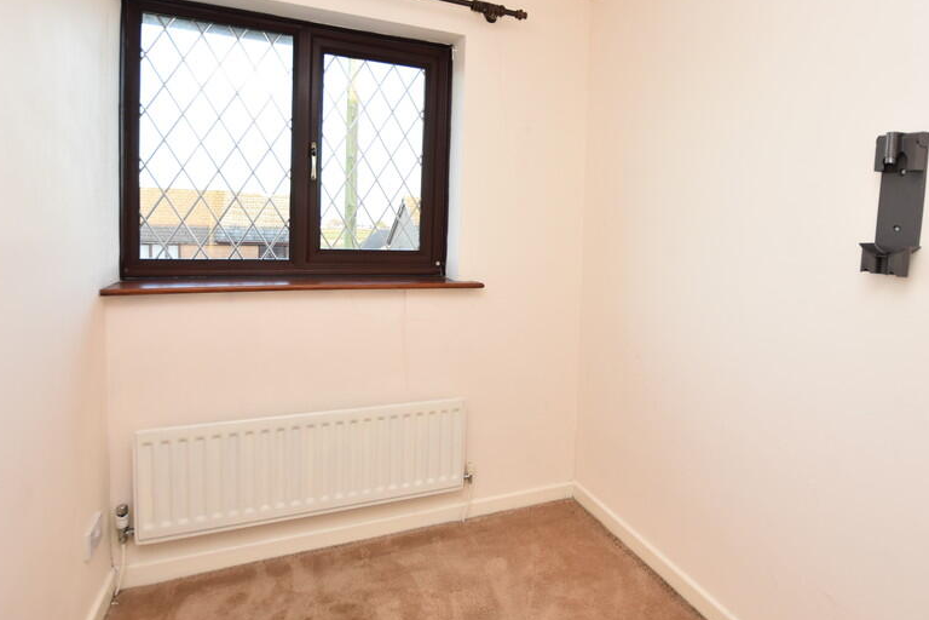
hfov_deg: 83.5
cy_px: 243
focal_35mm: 20
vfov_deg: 61.3
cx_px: 526
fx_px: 516
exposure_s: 1/60
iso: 220
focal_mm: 10
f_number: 4
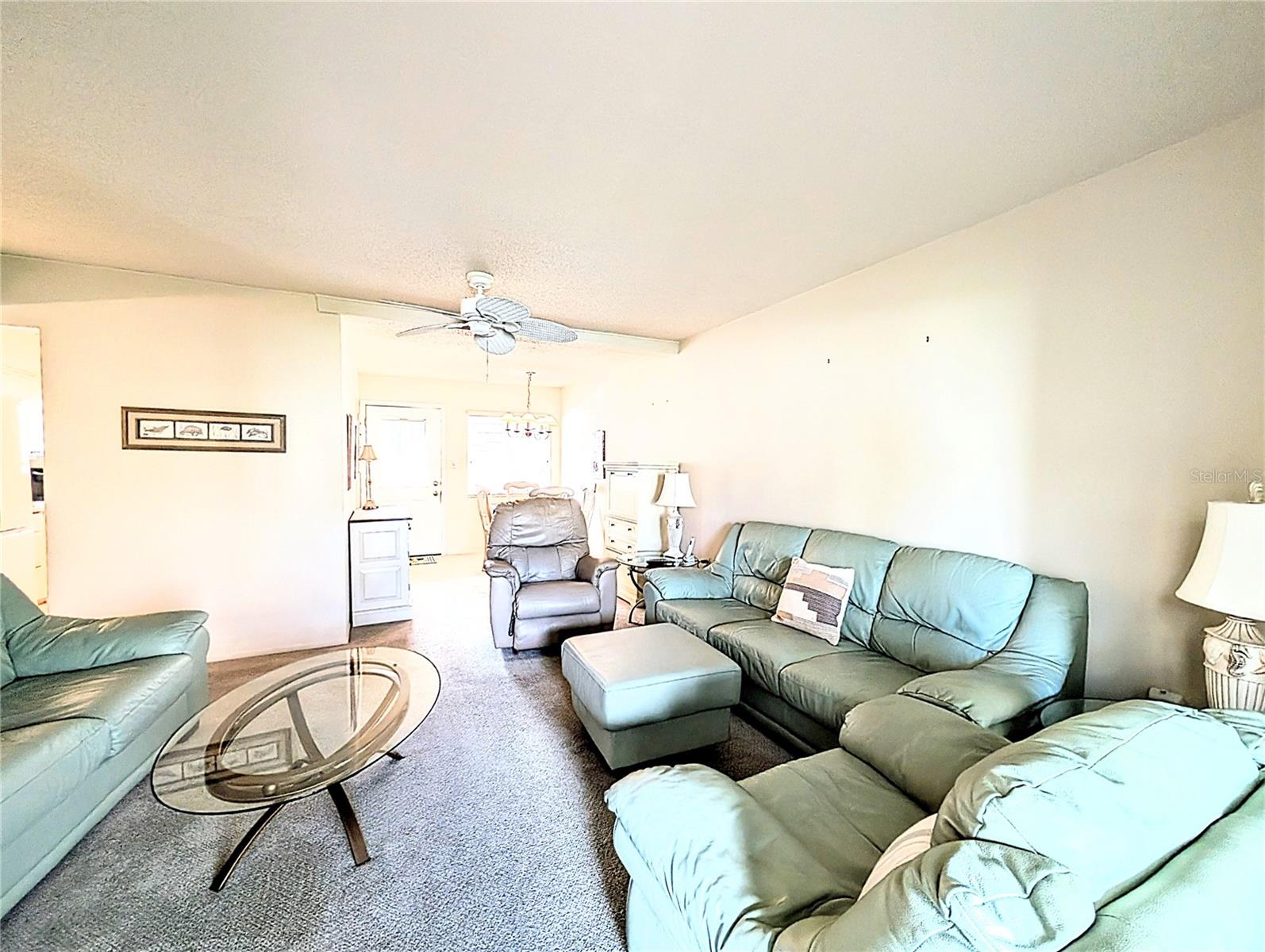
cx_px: 632
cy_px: 476
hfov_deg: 110.5
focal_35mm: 12
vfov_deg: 94.6
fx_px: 439
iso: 80
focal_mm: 2.02
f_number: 1.7
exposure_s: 1/60
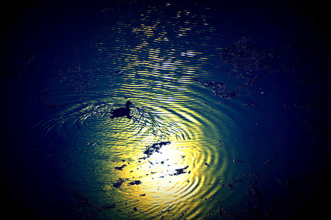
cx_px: 166
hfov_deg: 6.9
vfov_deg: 4.6
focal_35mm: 300
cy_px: 110
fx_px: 2755
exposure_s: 1/640
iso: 100
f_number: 8
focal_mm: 200
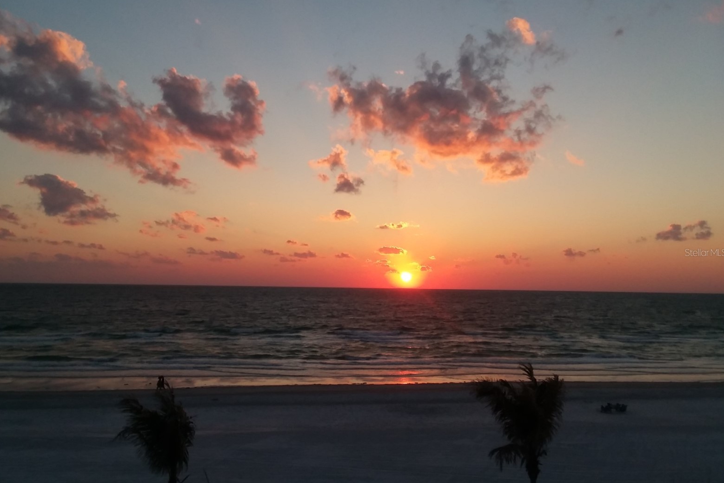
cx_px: 357
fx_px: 623
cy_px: 252
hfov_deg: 60.3
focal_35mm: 31
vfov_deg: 42.3
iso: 40
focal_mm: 2.47
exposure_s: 1/568
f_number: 1.9
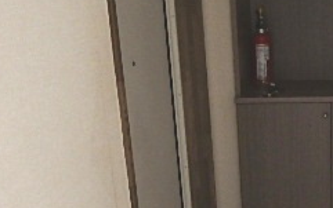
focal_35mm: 59
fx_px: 536
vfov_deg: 21.8
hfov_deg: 34.3
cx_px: 217
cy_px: 158
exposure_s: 1/30
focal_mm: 3.7
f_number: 3.5
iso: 320
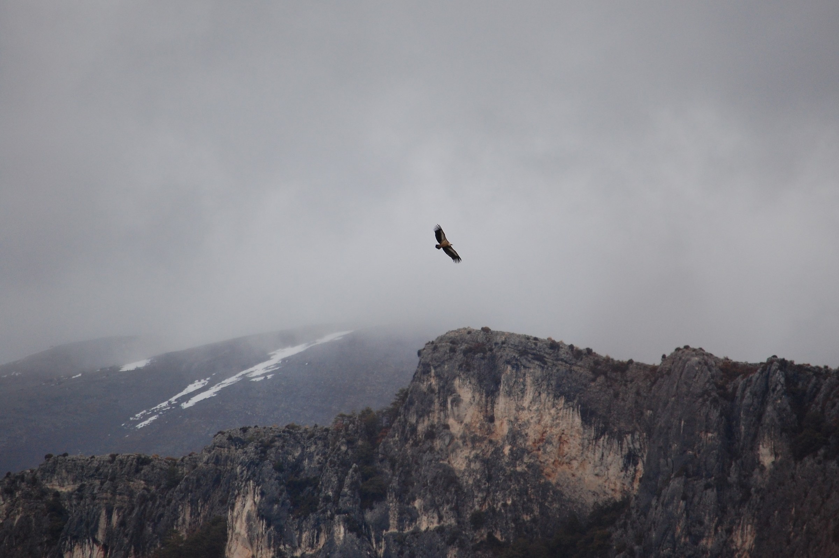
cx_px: 420
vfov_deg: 3.3
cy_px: 279
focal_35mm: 420
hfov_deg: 4.9
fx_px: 9780
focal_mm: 280
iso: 720
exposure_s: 1/500
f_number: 5.6
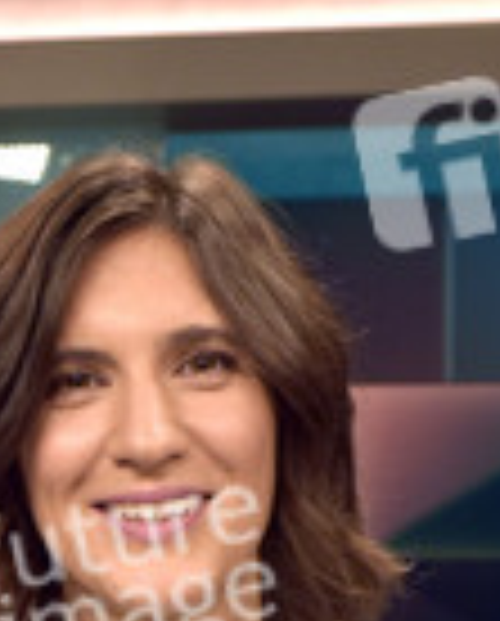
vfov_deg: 18.6
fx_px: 1751
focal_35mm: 95
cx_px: 176
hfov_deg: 16.2
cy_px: 819
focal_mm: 35
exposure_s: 1/160
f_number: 5.6
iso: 1250
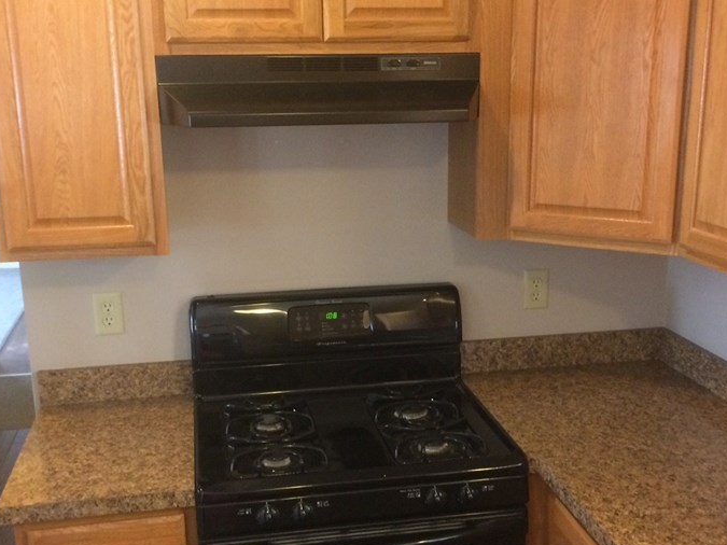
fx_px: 924
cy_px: 310
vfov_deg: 32.8
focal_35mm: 44
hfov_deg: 43.0
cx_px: 369
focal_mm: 4.15
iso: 320
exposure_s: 1/17
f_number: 2.2
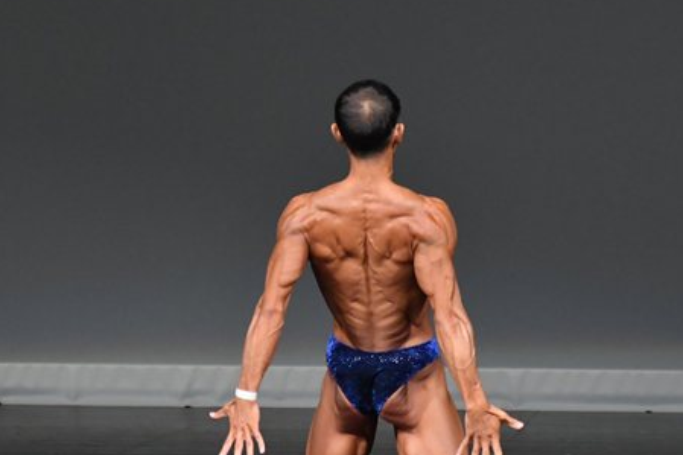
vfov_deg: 2.3
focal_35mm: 596
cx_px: 415
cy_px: 345
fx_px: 11303
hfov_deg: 3.5
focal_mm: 230
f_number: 5.6
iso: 4000
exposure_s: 1/400
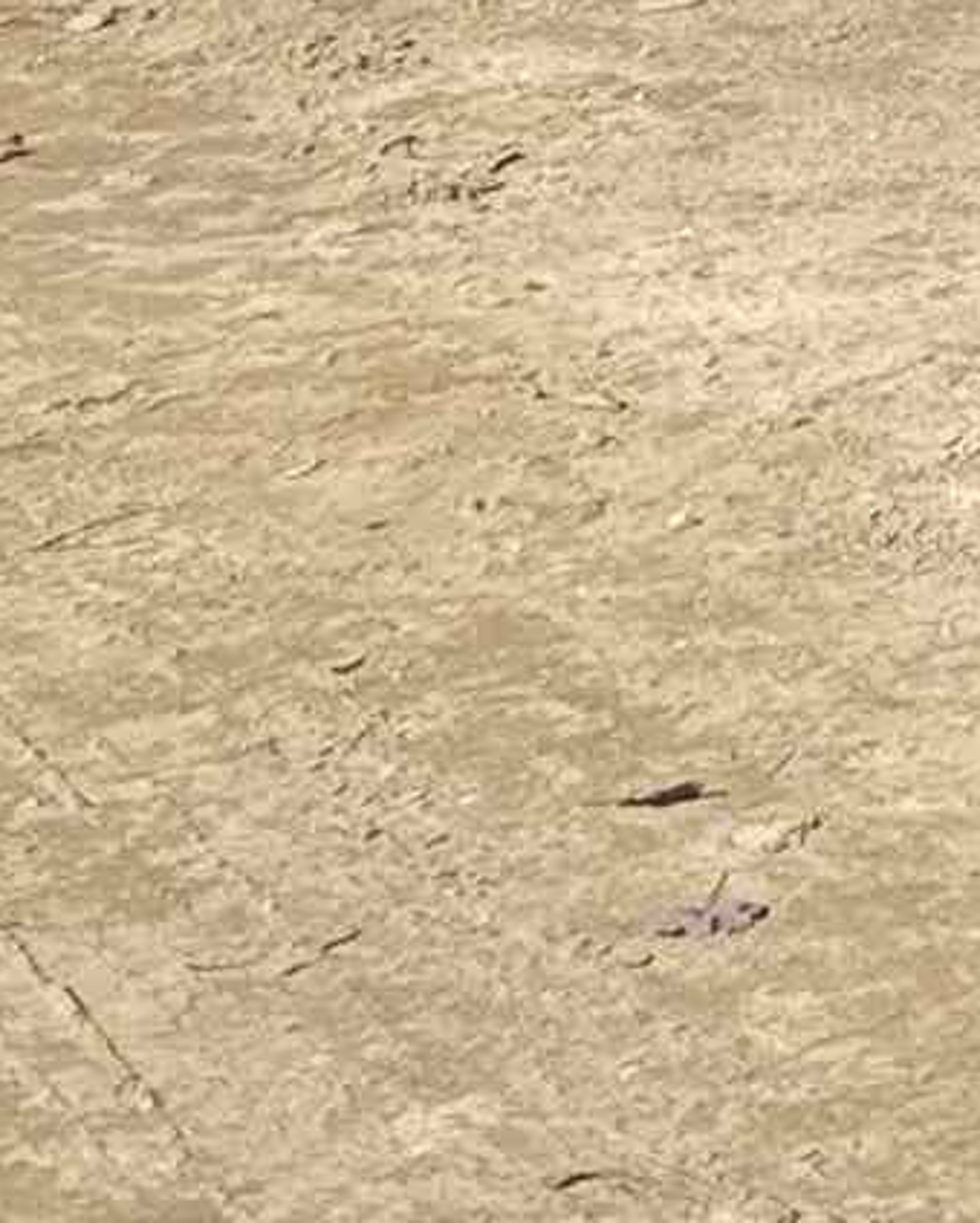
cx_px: 4062
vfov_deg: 9.5
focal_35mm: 170
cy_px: -2085
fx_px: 6157
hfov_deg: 6.8
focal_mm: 6.76
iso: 100
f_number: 1.78
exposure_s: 1/3584
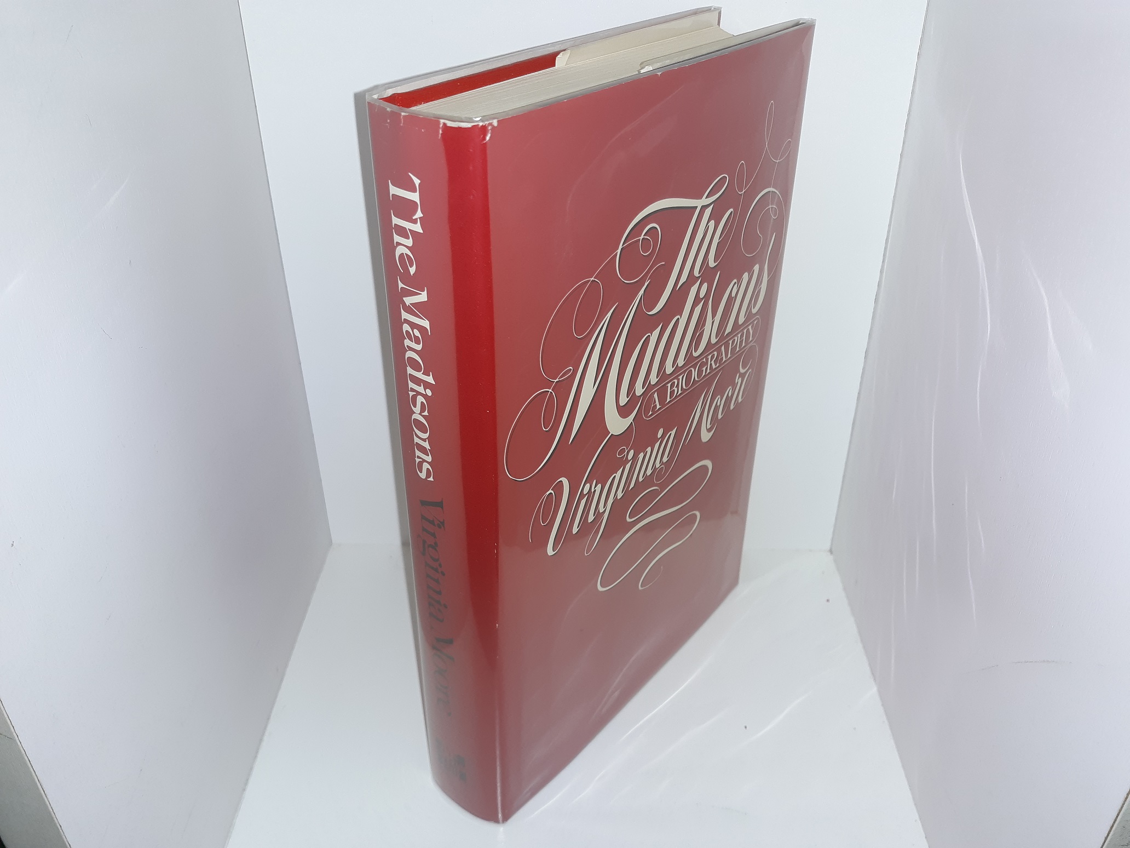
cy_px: 424
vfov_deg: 49.7
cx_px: 565
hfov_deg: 63.4
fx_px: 914
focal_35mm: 28
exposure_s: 1/120
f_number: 1.7
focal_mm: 3.7
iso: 50
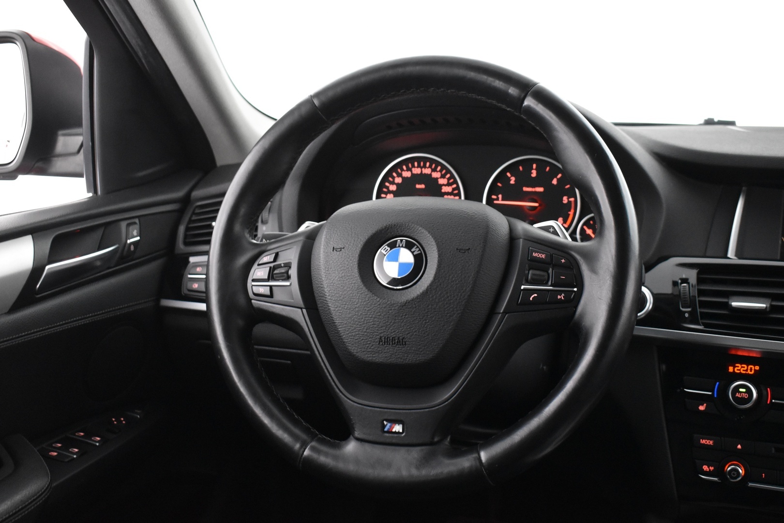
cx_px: 392
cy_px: 262
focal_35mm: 44
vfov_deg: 30.8
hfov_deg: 45.0
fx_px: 947
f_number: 4.2
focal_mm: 29
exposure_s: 1/20
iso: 3200
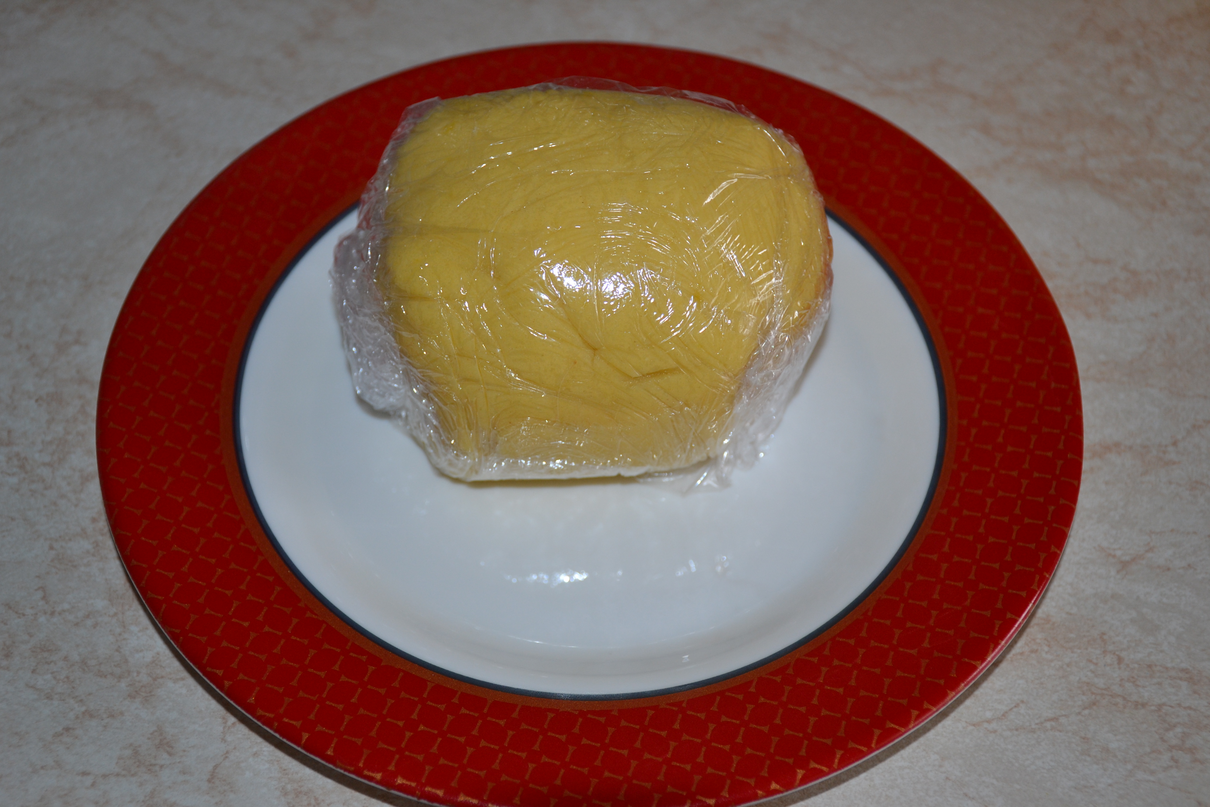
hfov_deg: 33.4
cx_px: 605
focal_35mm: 60
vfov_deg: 22.6
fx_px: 2017
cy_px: 404
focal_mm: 40
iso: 320
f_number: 4.5
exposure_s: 1/60
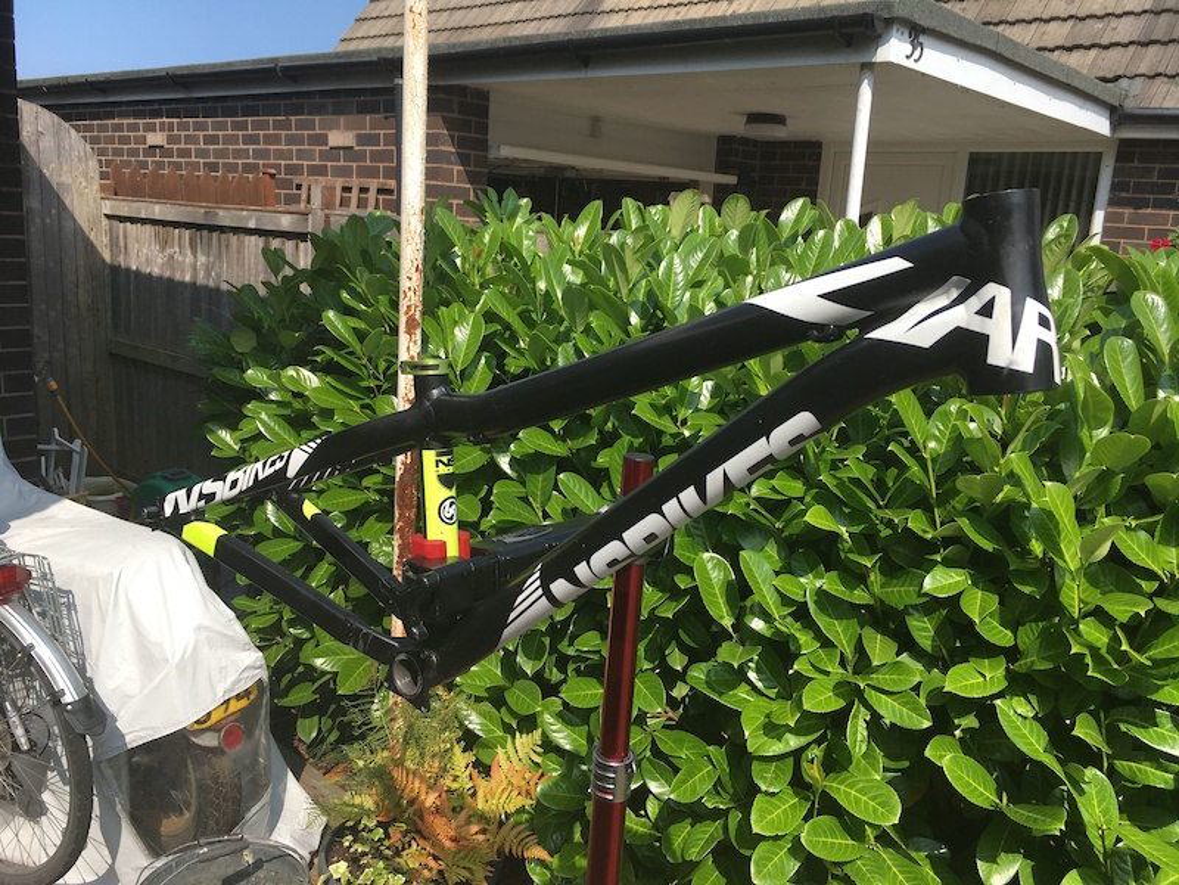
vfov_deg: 48.2
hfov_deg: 61.7
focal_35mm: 29
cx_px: 590
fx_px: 988
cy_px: 442
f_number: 2.2
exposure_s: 1/1115
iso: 25
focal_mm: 4.15
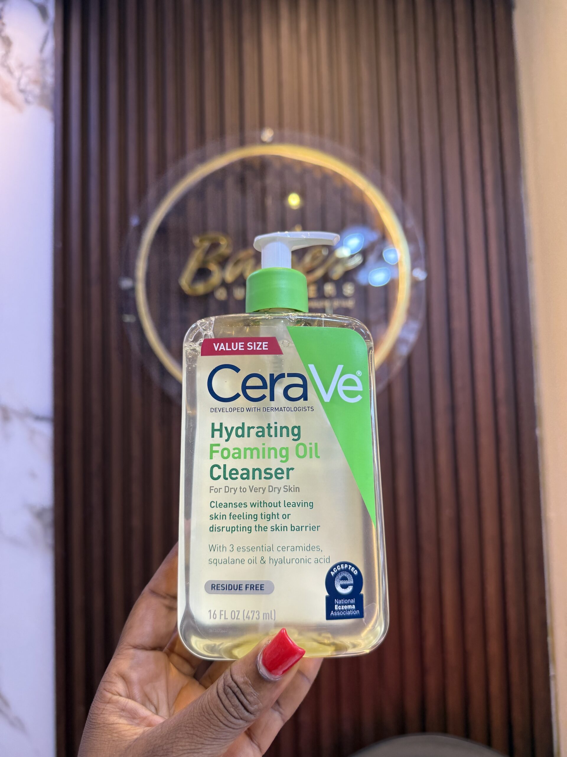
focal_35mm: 24
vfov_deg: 71.6
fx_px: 524
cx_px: 284
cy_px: 378
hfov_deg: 56.8
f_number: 1.78
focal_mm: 6.76
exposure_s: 1/100
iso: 100
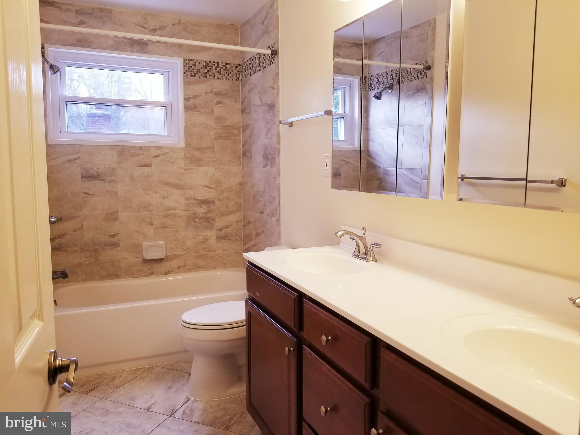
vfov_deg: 53.1
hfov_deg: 67.3
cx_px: 290
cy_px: 218
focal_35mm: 26
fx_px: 436
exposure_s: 1/120
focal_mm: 4.3
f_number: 1.7
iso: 64
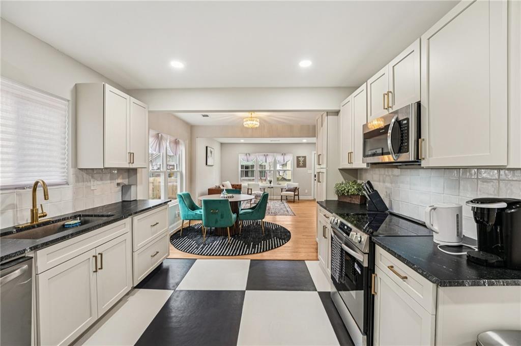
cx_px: 260
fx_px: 202
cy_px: 173
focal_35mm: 14
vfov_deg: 81.1
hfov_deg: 104.3
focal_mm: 14
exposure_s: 1/13
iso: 320
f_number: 8
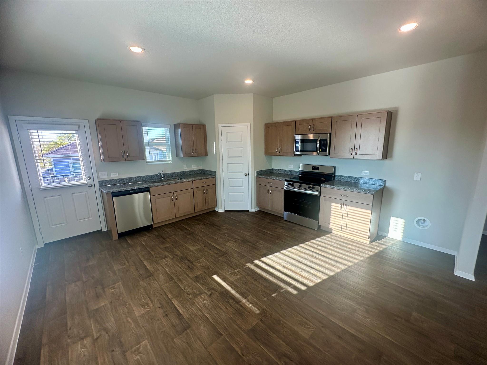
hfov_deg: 102.1
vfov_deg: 85.7
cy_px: 182
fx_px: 197
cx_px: 244
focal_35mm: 14
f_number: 2.2
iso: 100
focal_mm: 2.22
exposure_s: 1/120
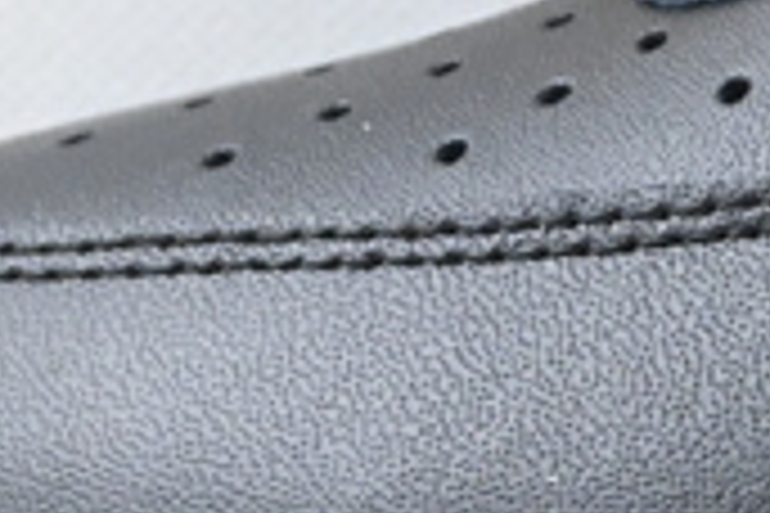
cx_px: 1950
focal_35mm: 378
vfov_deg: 3.6
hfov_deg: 5.3
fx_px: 8084
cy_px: 171
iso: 720
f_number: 5.3
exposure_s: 1/160
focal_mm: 36
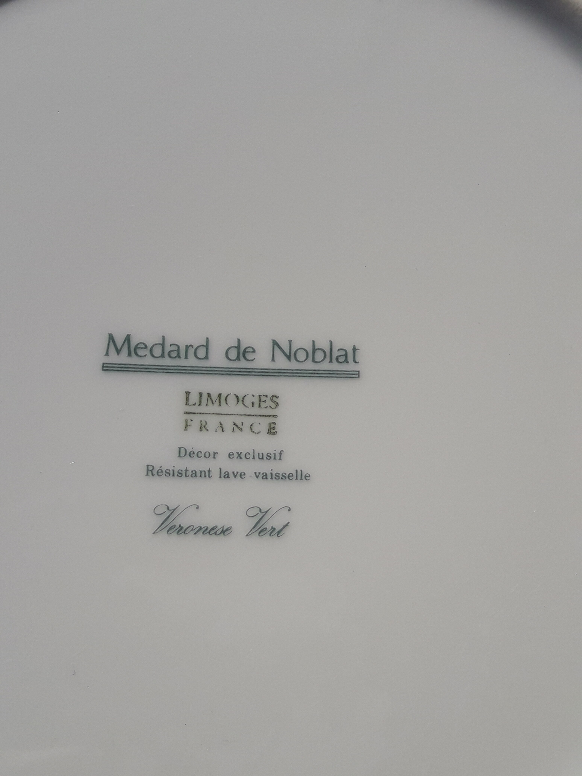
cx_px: 291
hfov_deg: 49.7
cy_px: 388
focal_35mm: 28
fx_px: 628
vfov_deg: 63.4
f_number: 1.9
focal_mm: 3.7
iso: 40
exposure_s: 1/5376
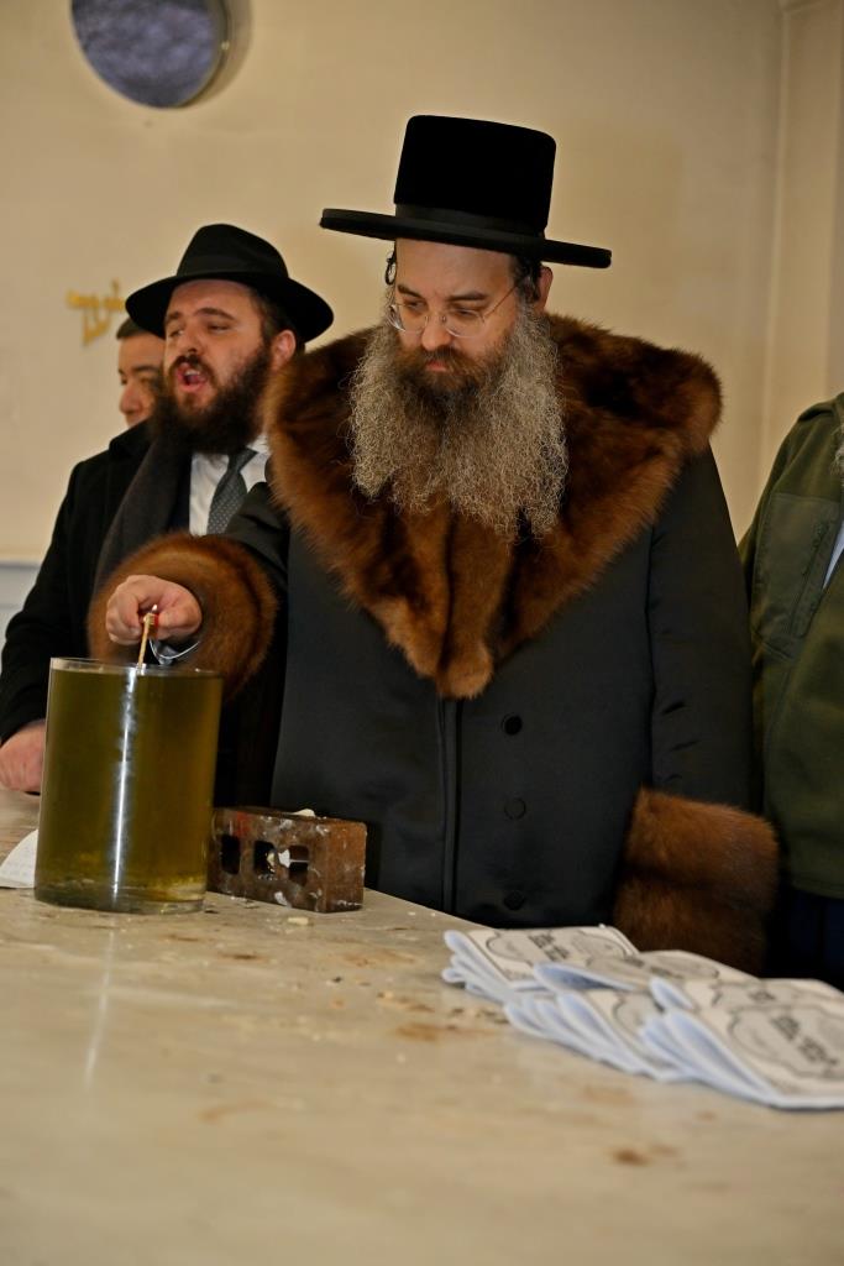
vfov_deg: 28.8
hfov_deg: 19.5
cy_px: 633
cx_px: 422
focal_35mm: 70
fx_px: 2461
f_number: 4
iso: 500
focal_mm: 70
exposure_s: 1/200
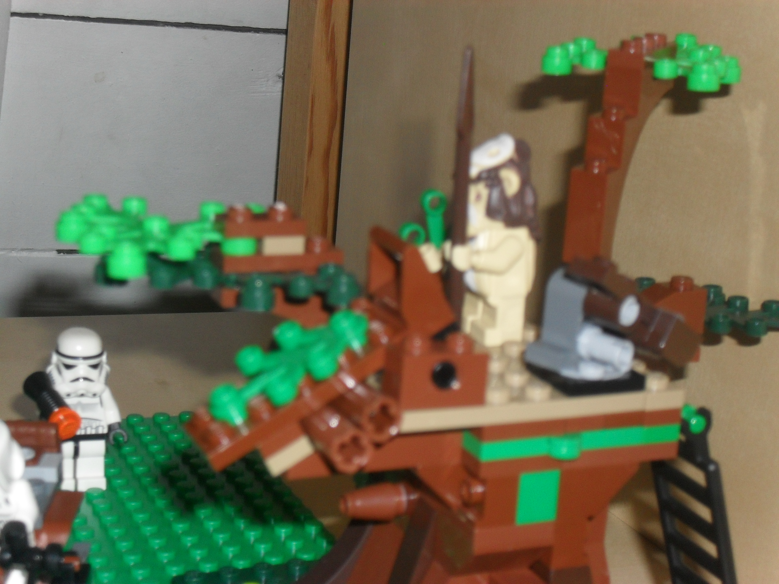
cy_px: 292
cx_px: 390
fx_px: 1485
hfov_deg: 29.4
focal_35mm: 66
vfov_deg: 22.3
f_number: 4.6
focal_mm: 11.7
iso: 200
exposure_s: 1/60
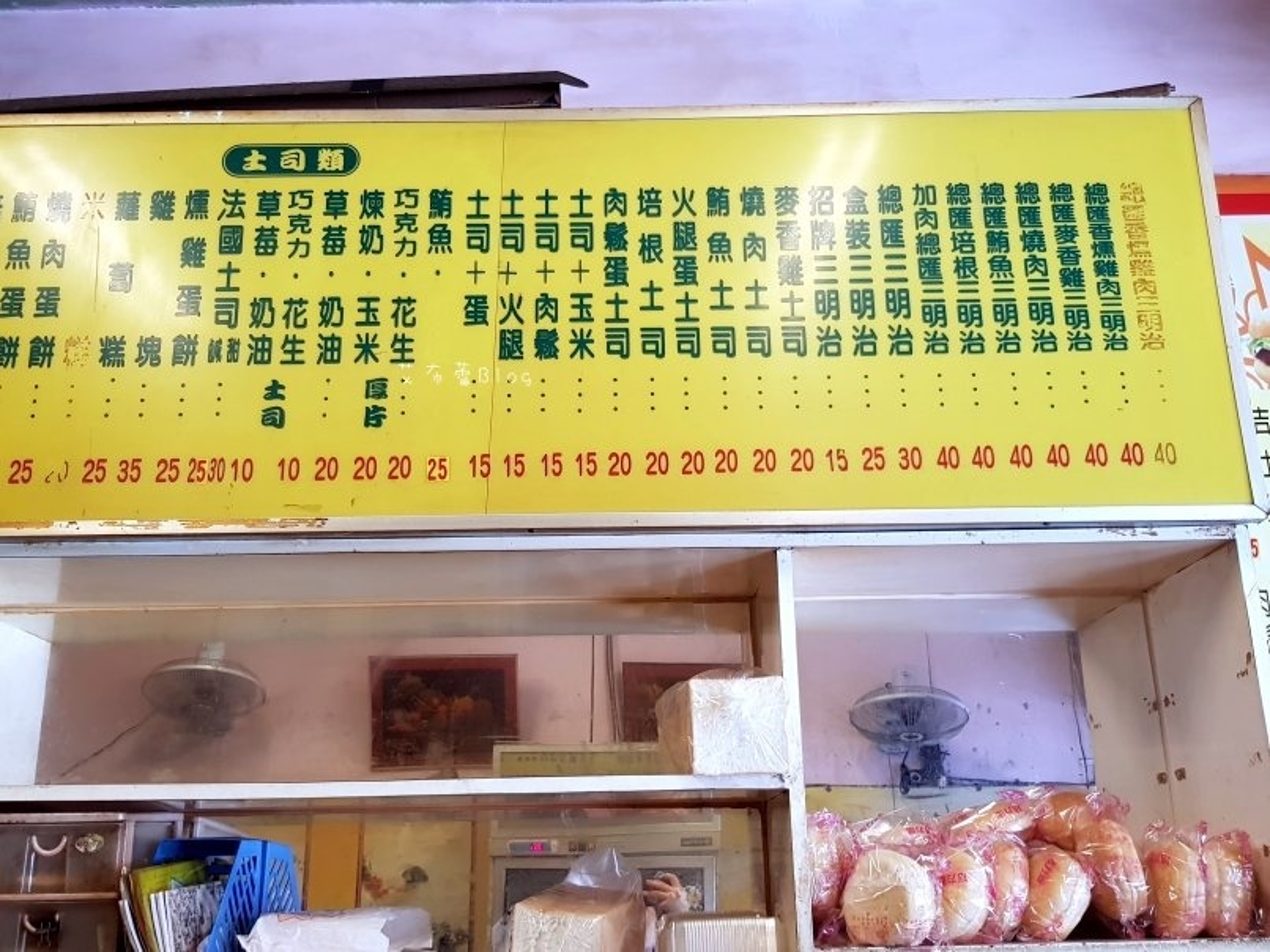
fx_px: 954
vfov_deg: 53.0
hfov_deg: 67.3
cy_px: 476
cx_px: 635
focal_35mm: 26
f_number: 1.7
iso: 125
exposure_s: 1/60
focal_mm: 4.3
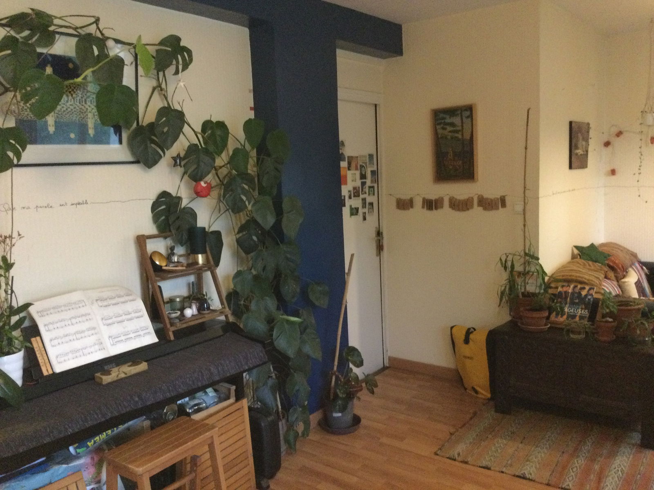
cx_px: 327
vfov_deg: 45.4
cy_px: 245
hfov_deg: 58.4
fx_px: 586
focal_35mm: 31
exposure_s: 1/17
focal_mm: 3.3
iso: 500
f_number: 2.4
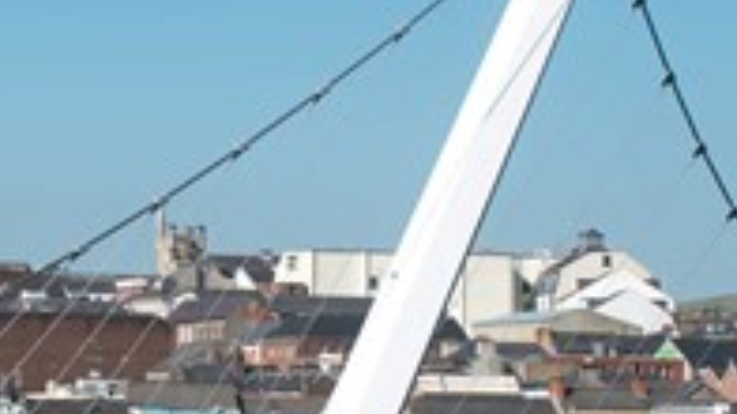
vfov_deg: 5.4
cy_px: 305
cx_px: 211
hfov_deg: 9.6
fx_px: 4395
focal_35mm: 225
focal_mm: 70
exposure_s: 1/100
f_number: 8
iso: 100
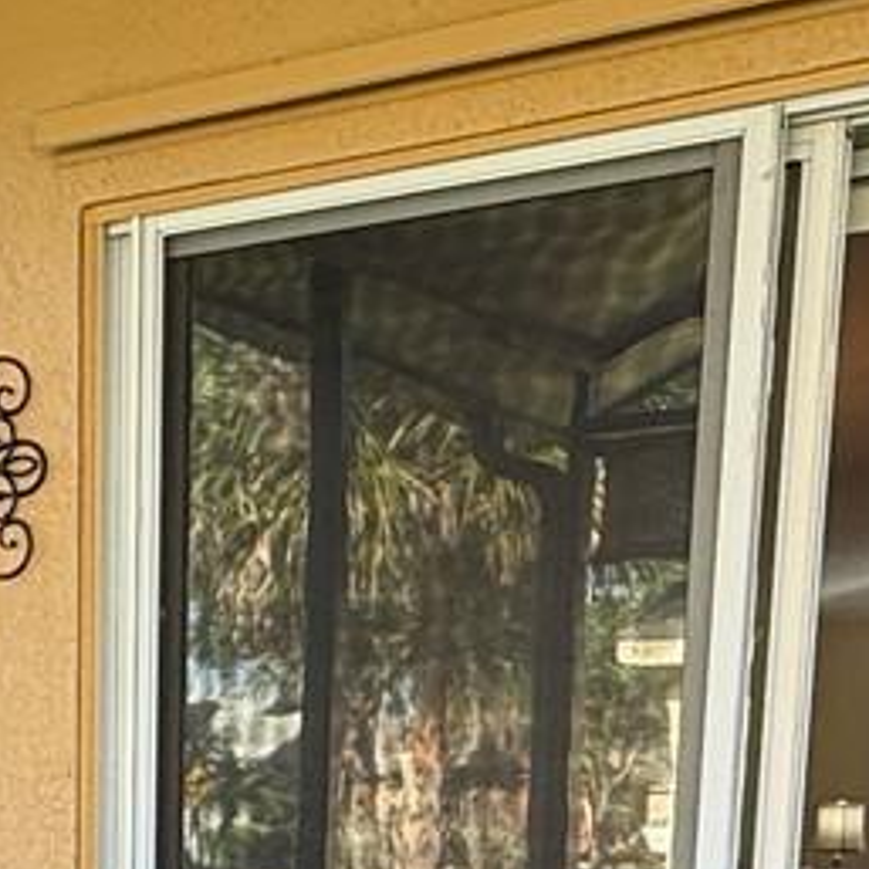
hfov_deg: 22.1
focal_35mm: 77
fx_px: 2187
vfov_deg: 19.8
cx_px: 125
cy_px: 1265
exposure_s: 1/120
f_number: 2.2
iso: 64
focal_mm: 2.22
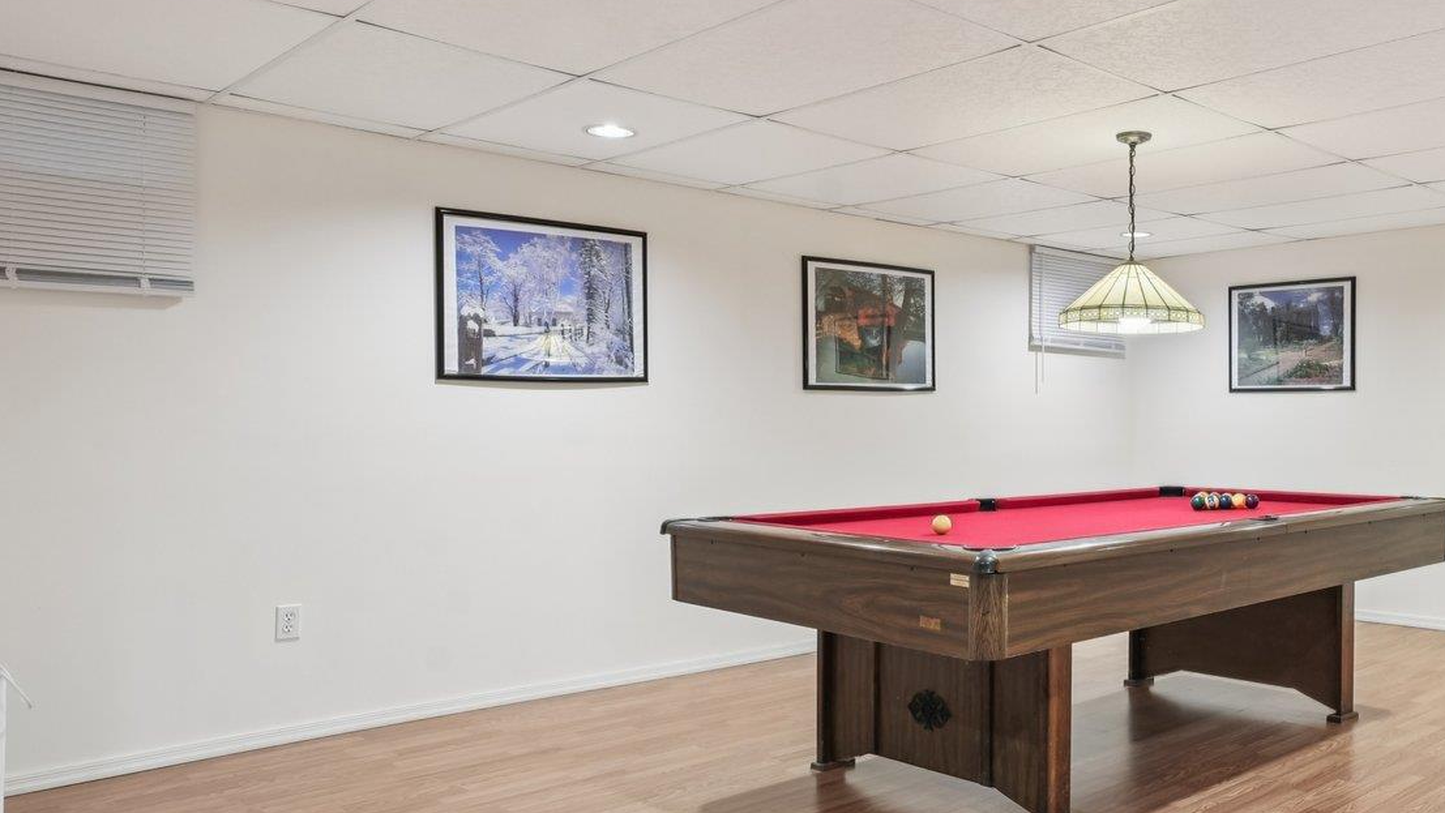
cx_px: 1106
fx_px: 1188
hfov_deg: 58.9
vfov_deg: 37.8
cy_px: 433
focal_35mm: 31
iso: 400
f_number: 8
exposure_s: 1/5
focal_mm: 16
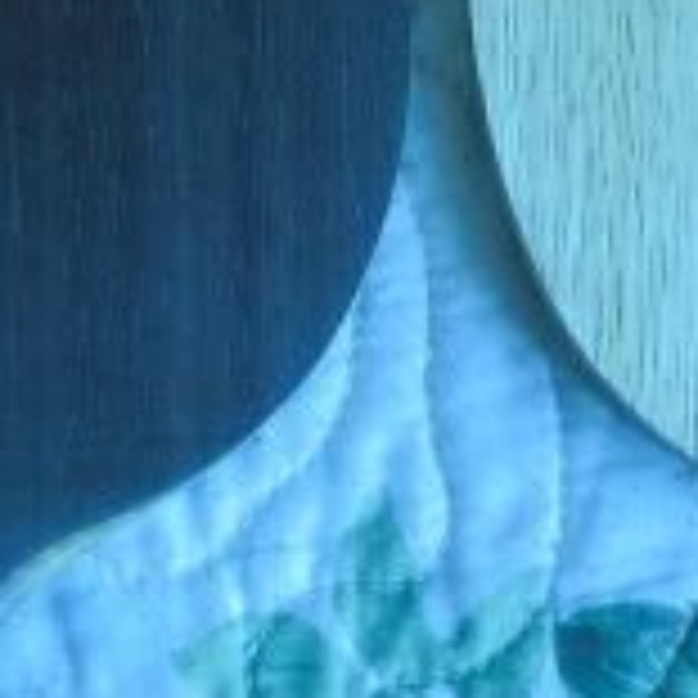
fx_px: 2578
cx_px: 315
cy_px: 234
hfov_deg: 15.4
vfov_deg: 15.4
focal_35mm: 113
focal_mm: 5.64
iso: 80
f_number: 2.9
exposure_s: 1/60
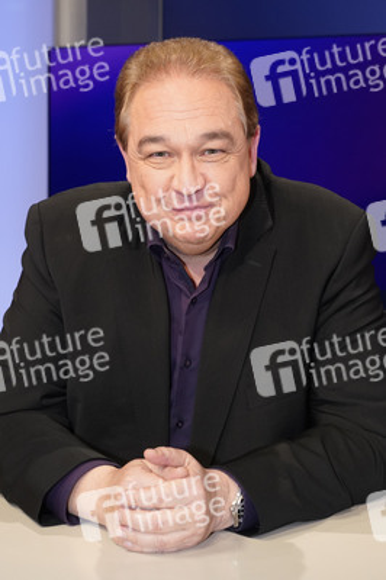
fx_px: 773
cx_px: 193
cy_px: 290
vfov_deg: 41.1
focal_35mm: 48
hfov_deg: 28.0
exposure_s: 1/125
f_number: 5.6
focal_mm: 48
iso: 2000
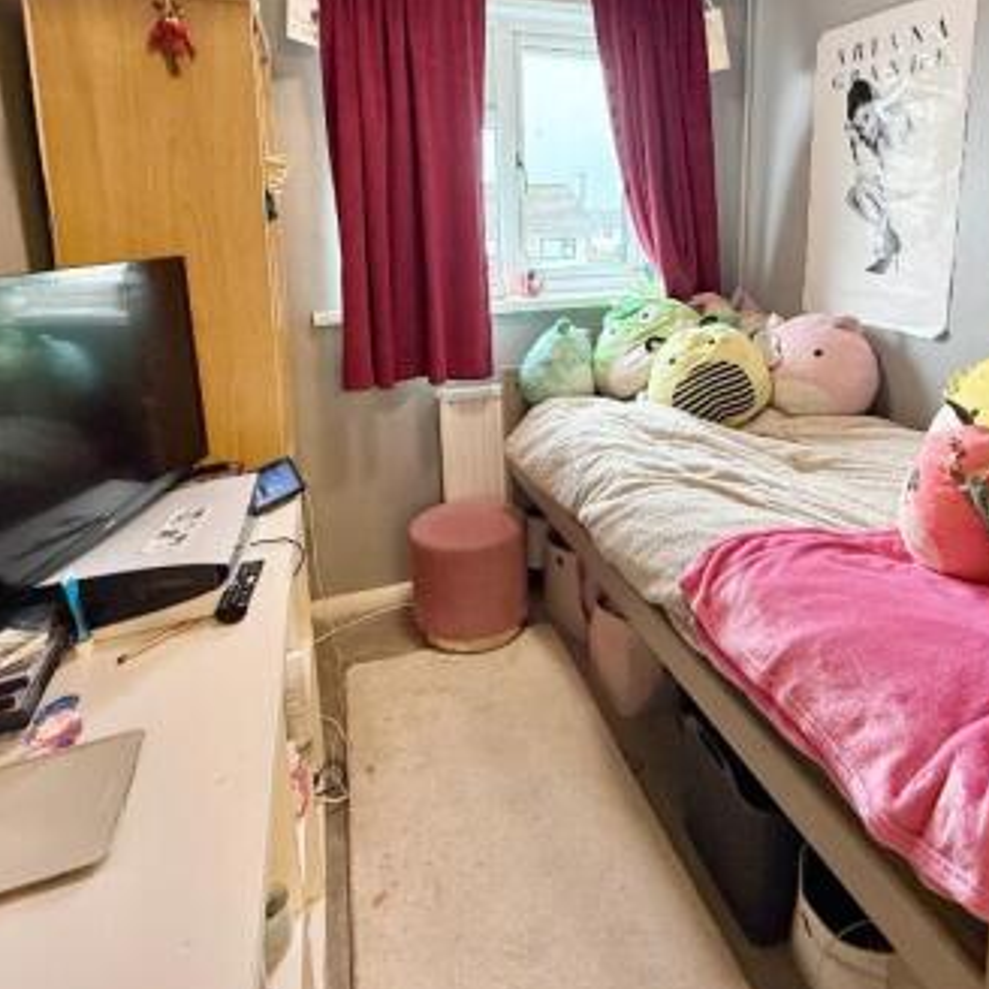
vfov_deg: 68.0
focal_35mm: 22
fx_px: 711
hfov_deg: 68.7
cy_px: 342
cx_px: 611
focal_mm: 2.22
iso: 400
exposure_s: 1/50
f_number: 2.2
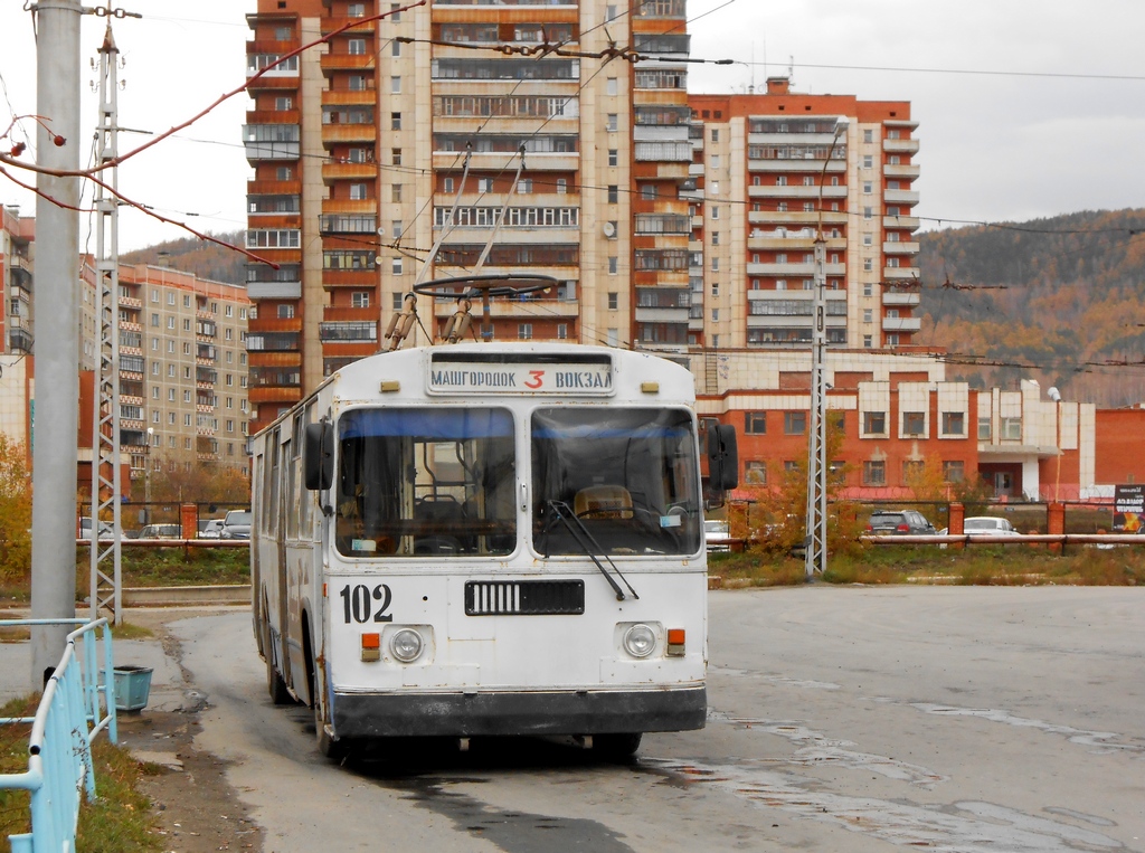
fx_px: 2376
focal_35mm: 72
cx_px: 572
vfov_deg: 20.4
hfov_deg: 27.1
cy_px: 426
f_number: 6
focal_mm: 12.8
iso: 200
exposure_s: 1/60
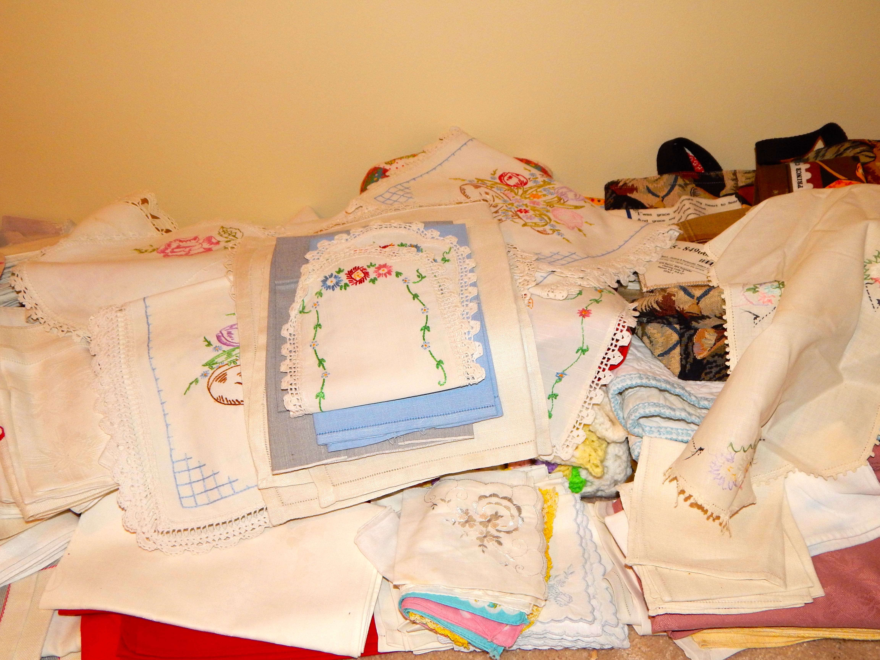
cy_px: 330
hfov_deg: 52.6
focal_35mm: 35
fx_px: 890
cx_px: 440
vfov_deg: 40.7
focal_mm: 6.1
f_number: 3.3
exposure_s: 1/30
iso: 200
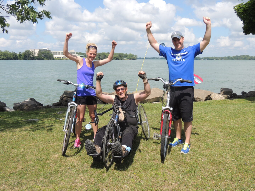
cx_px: 128
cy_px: 96
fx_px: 258
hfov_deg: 52.6
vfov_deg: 40.7
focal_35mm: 35
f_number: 3.3
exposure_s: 1/1000
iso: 100
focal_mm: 6.2
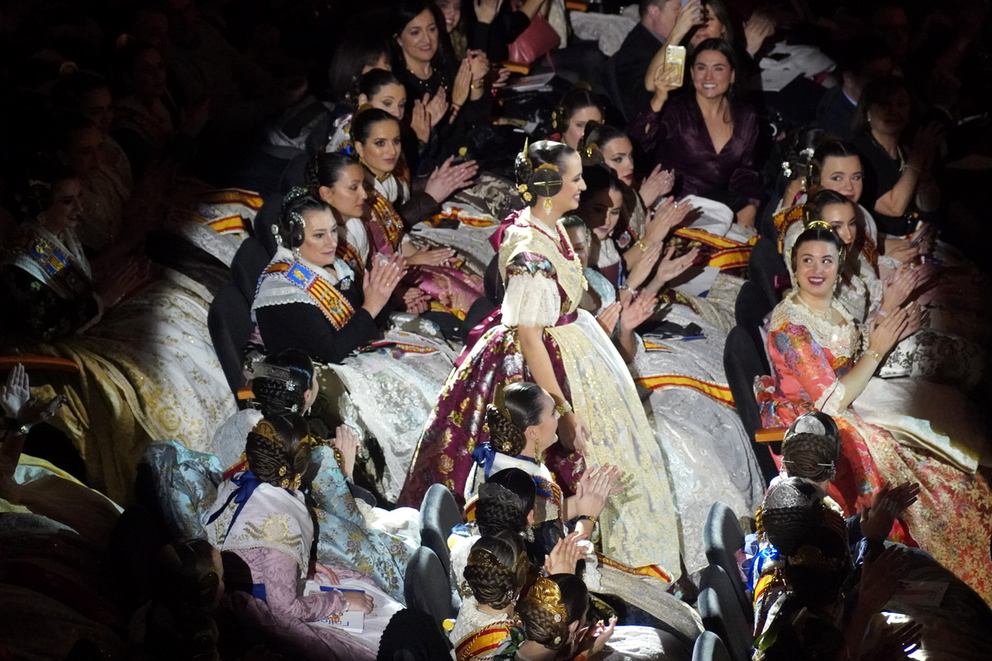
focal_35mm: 180
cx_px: 496
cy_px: 330
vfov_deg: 7.6
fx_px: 4960
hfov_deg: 11.4
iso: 8000
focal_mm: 120
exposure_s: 1/200
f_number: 5.6
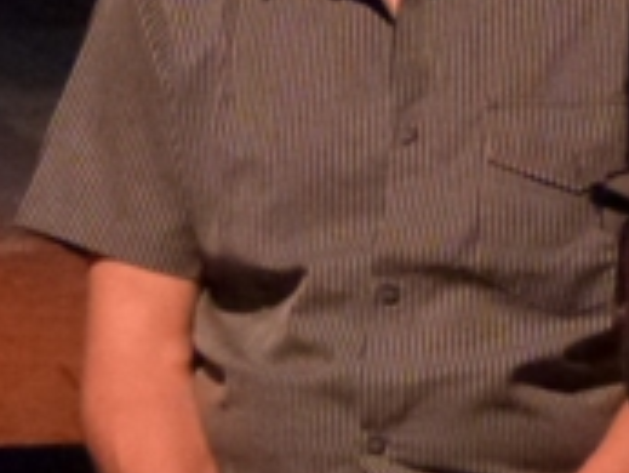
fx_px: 13310
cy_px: 215
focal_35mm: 732
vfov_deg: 2.0
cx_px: -447
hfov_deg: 2.7
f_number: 3.7
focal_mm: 28.4
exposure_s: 1/40
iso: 800
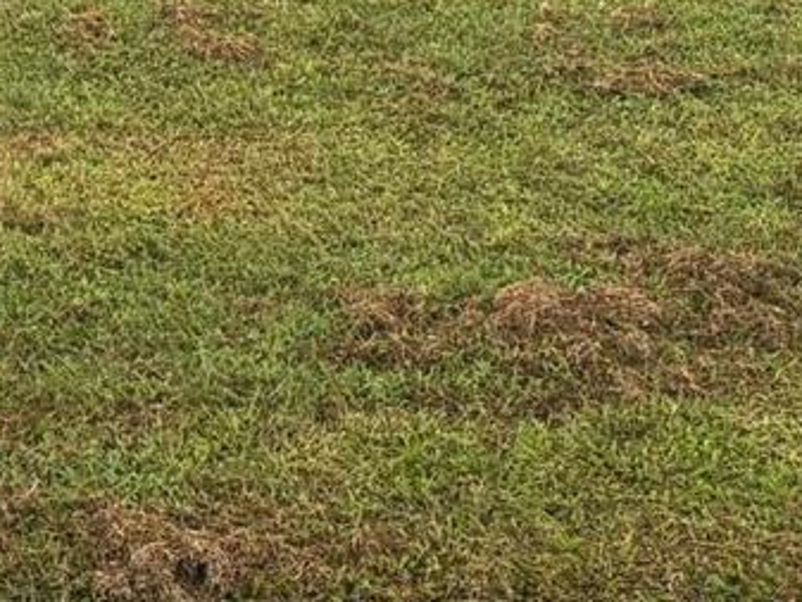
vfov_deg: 9.0
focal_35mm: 158
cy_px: -464
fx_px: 3662
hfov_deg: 12.3
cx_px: -105
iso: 125
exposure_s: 1/120
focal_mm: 5.96
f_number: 1.6
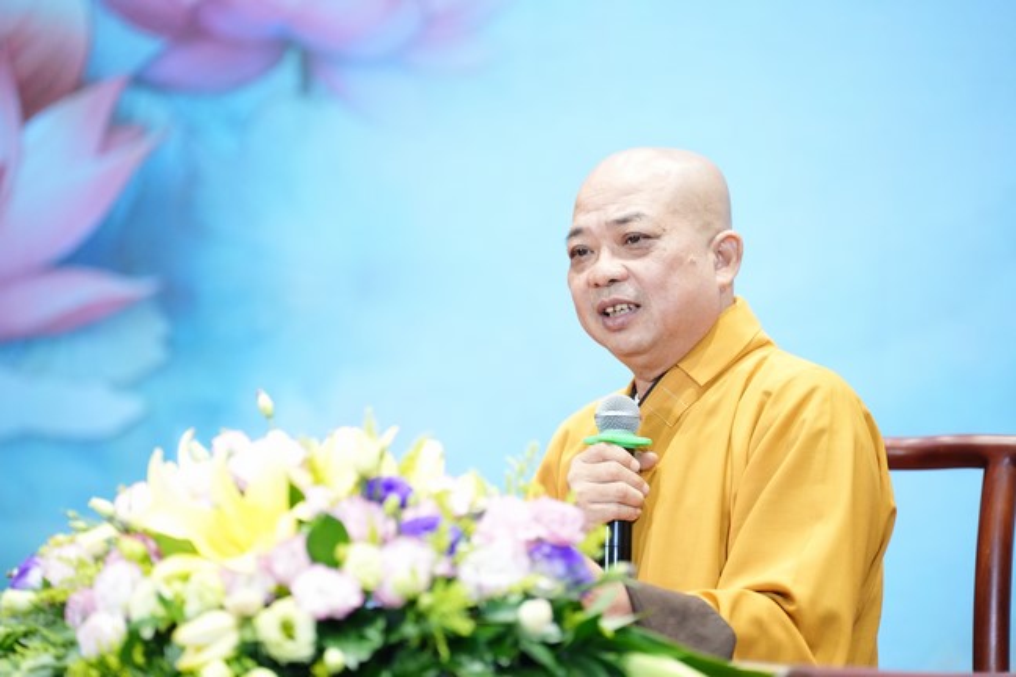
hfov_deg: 15.9
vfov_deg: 10.6
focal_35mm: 129
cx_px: 508
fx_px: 3640
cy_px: 338
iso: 4000
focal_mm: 129
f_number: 2.8
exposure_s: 1/160
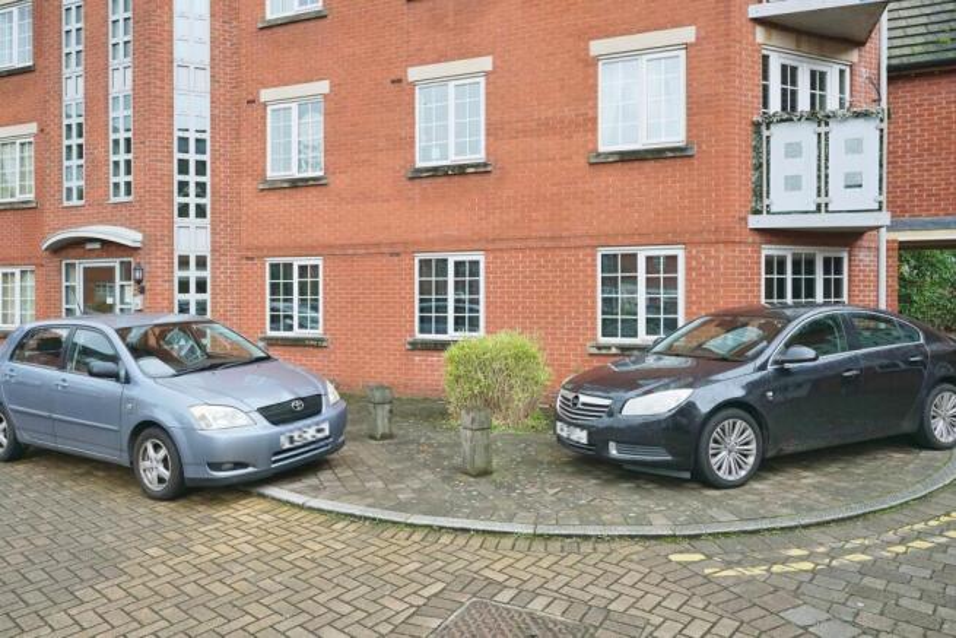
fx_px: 637
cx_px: 478
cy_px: 319
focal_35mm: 24
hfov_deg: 73.7
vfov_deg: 53.2
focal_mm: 24
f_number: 6.3
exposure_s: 1/250
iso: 2000
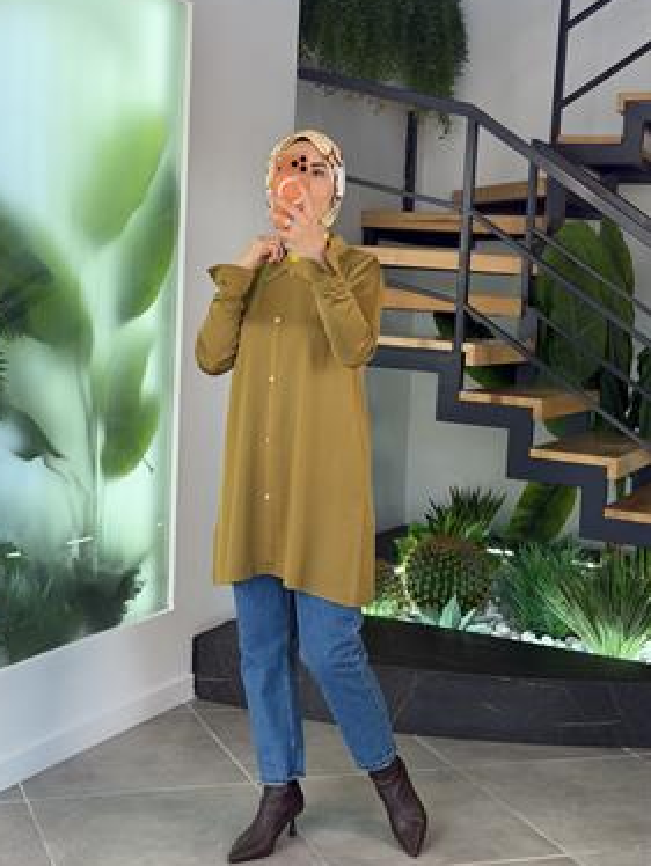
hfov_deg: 27.5
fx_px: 1327
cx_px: 294
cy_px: 409
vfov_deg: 36.1
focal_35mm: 53
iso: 50
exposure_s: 1/185
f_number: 1.78
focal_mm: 6.76
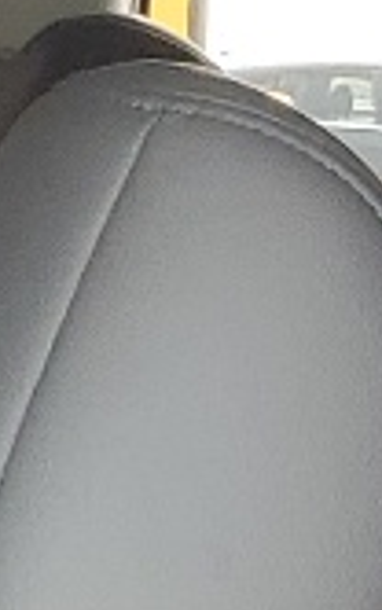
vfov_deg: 7.1
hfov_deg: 4.5
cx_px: -1212
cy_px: 1823
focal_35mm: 266
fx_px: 4423
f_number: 1.5
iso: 50
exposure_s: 1/417
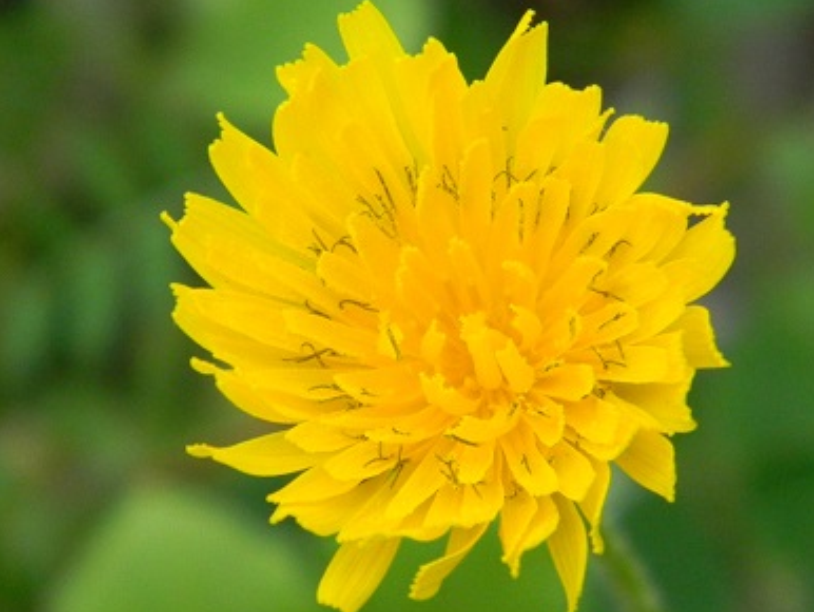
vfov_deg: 8.6
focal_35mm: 172
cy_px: 325
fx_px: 4047
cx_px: 434
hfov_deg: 11.5
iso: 236
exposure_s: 1/124
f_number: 4.5
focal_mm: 15.1
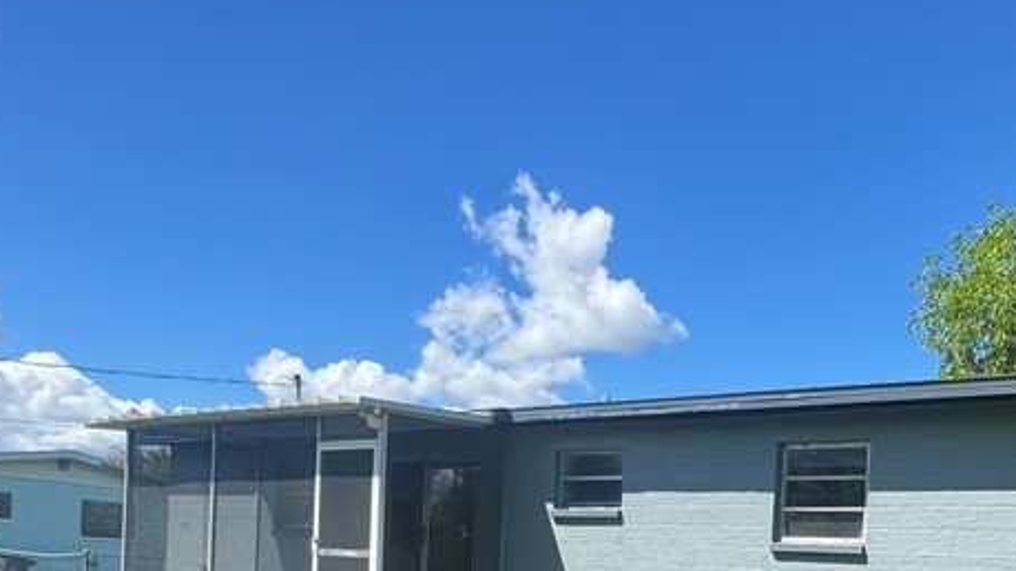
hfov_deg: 56.5
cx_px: 693
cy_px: 611
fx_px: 916
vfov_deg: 31.2
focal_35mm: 34
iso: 40
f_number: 2.2
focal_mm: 2.22
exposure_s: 1/720
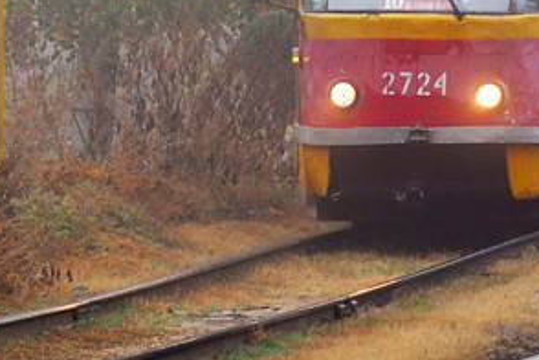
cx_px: 519
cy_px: -227
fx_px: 7786
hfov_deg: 4.0
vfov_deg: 2.6
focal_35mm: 520
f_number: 6.3
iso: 200
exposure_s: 1/320
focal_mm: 85
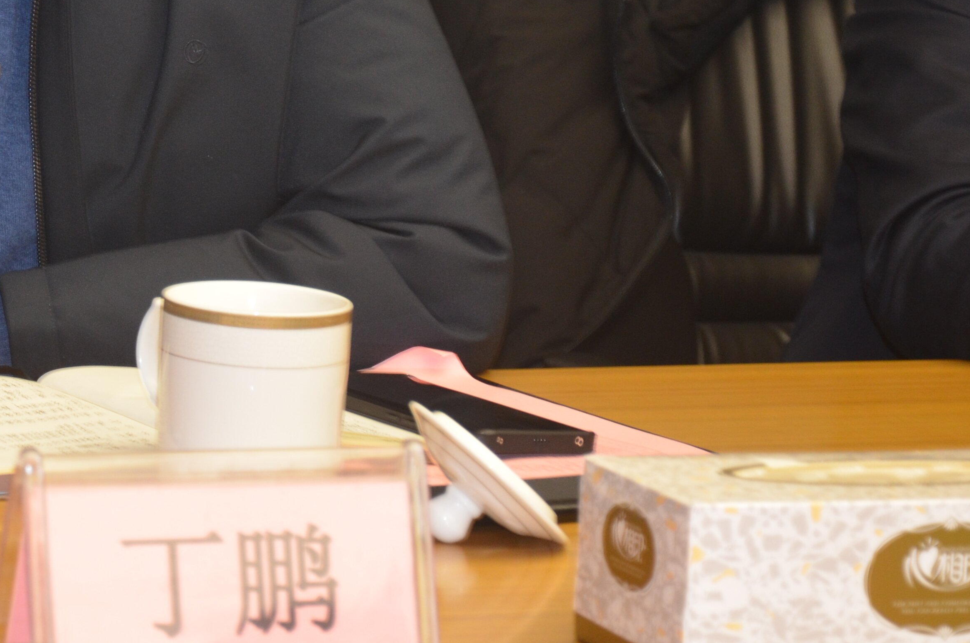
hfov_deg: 9.3
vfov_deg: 6.2
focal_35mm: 221
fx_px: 5943
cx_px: 111
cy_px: -23
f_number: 5.3
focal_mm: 70
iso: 560
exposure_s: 1/60
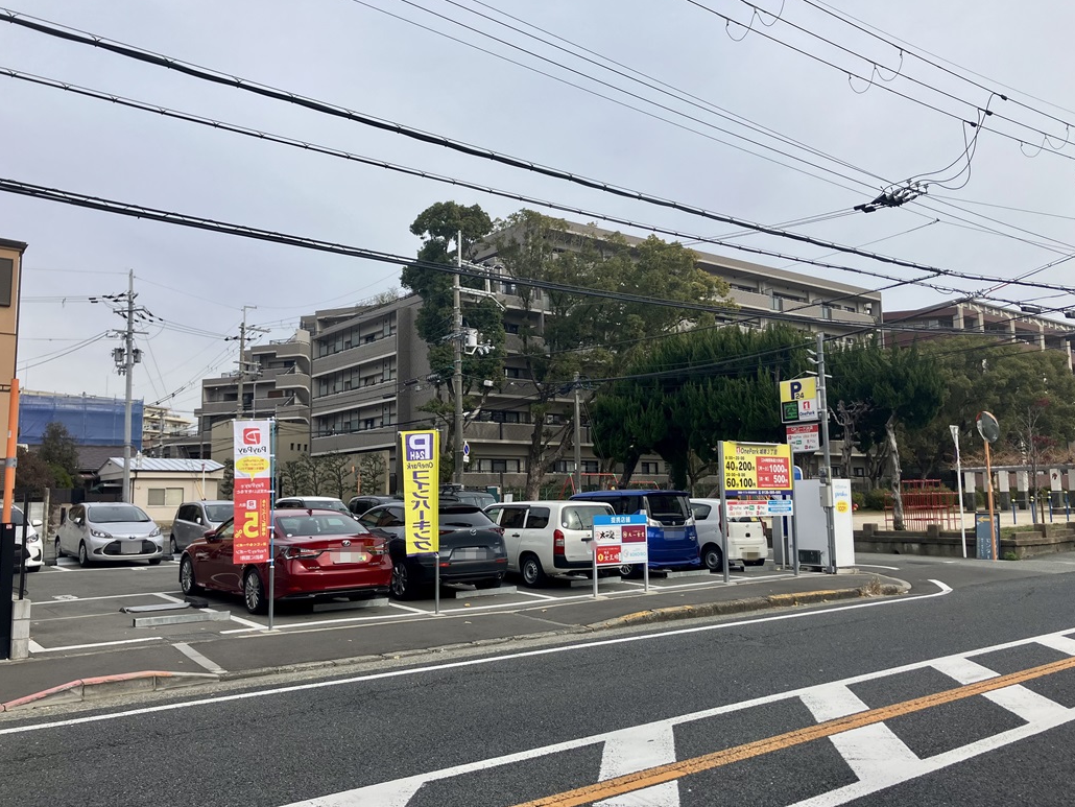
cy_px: 406
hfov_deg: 61.6
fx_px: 901
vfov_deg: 48.2
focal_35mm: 29
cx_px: 553
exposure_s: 1/1621
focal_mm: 3.99
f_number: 1.8
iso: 32
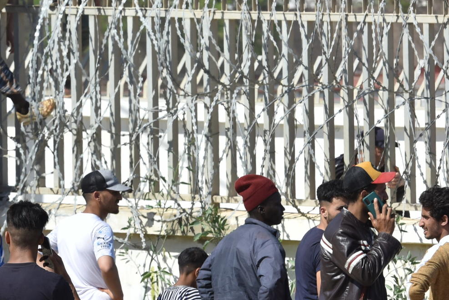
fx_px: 6224
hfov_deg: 4.1
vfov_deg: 2.8
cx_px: -30
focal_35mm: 499
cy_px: 56
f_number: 8
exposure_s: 1/1250
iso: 320
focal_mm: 160
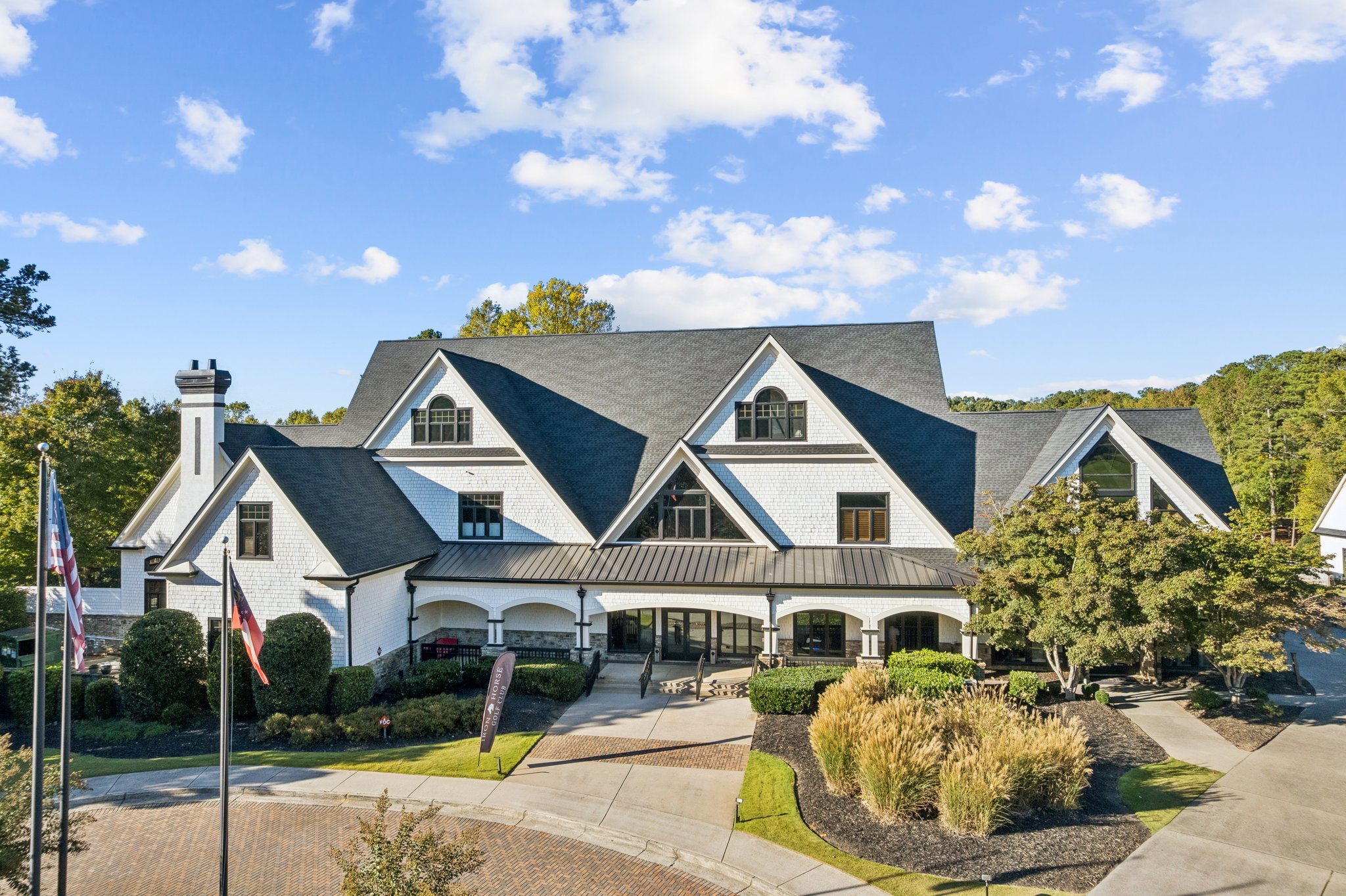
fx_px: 822
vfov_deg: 57.2
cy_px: 448
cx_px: 673
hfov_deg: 78.6
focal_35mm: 22
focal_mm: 8.38
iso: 100
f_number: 2.8
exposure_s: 1/1250
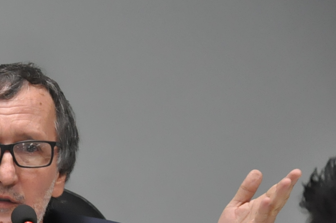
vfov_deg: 3.0
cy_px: 250
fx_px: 4227
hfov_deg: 4.5
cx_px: -94
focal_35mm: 453
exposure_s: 1/100
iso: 2000
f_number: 5.6
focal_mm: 105
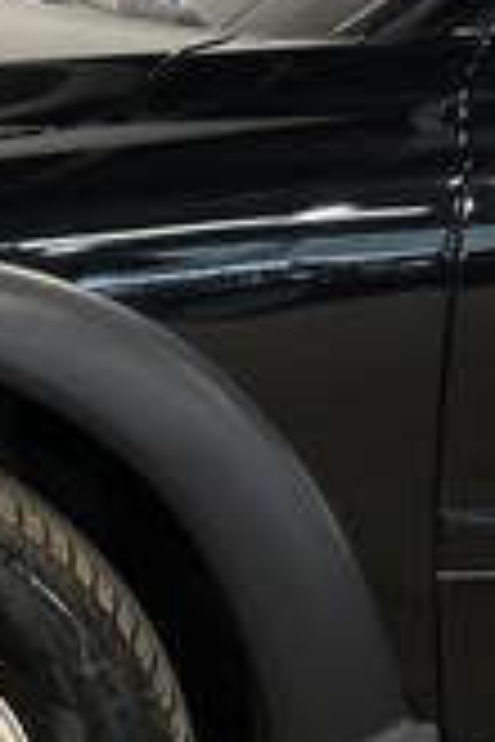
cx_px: 135
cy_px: 279
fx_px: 4063
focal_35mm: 197
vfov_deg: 10.4
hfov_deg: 7.0
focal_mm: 6.86
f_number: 1.8
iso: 160
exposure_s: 1/50
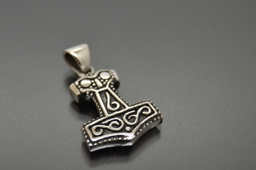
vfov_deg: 12.3
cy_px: 102
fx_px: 794
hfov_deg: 18.3
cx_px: 108
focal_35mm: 112
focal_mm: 55
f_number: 5.6
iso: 500
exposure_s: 1/60
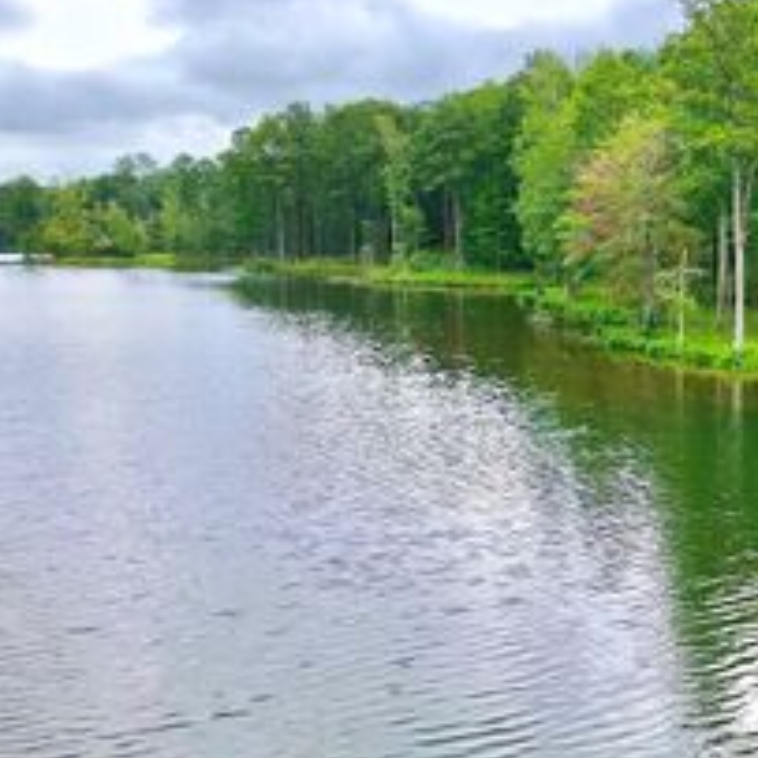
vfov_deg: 37.2
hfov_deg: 36.7
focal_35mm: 45
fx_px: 1115
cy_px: 495
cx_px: 560
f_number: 2.8
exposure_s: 1/320
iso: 100
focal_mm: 4.5
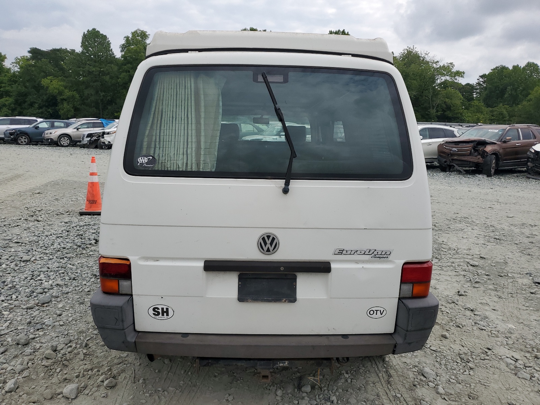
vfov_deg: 53.1
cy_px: 202
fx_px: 406
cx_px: 270
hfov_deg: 67.3
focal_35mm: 26
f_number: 1.5
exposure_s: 1/5000
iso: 50
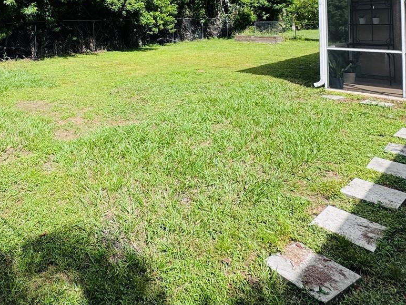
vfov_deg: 43.1
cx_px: 113
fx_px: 340
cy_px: 17
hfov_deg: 59.1
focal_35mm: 29
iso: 40
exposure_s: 1/1299
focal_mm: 2.22
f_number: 2.2
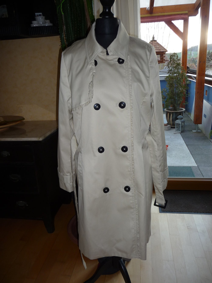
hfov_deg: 49.8
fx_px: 229
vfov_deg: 63.4
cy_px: 142
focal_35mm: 28
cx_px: 106
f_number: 3.3
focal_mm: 4.7
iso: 100
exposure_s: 1/30
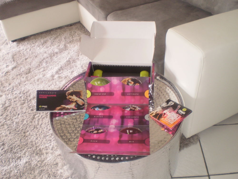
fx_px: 248
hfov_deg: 51.4
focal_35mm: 36
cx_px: 119
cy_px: 90
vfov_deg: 39.7
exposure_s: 1/30
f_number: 3.1
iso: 125
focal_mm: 6.3
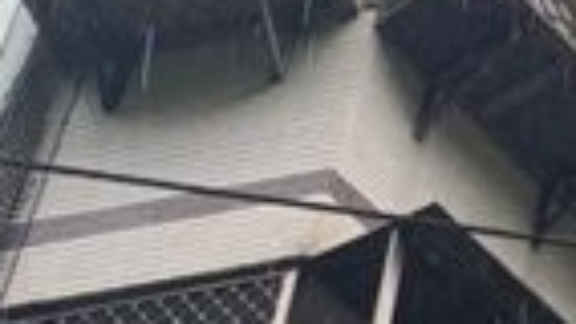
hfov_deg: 10.2
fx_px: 2934
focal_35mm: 192
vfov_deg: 6.1
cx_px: 1201
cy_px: 688
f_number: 1.8
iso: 64
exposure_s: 1/121
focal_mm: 4.25
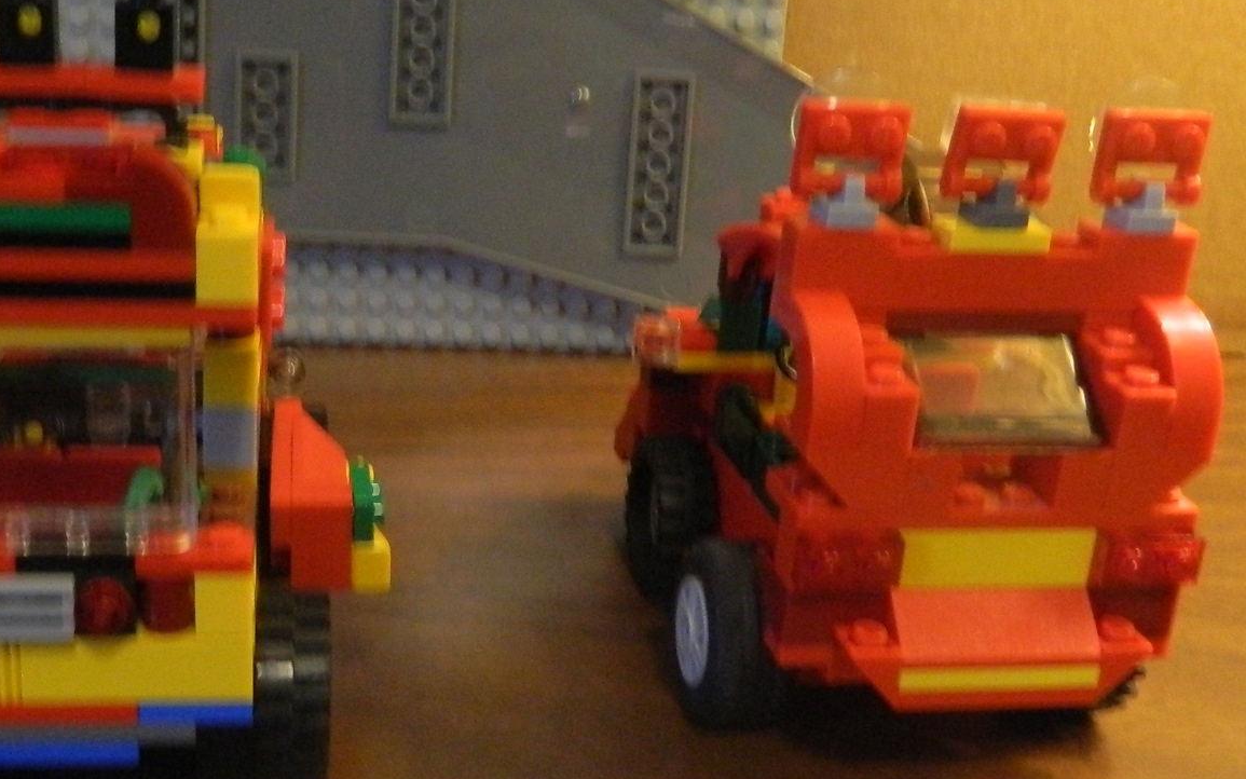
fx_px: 1596
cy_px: 392
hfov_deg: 42.4
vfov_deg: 27.4
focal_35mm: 47
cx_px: 478
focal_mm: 4.5
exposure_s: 1/20
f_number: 3.1
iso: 400
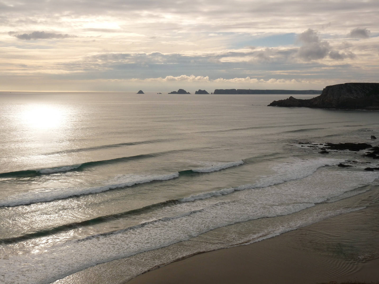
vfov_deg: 33.6
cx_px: 190
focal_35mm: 43
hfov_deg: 43.9
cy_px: 142
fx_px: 471
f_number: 8
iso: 100
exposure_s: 1/500
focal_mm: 7.6
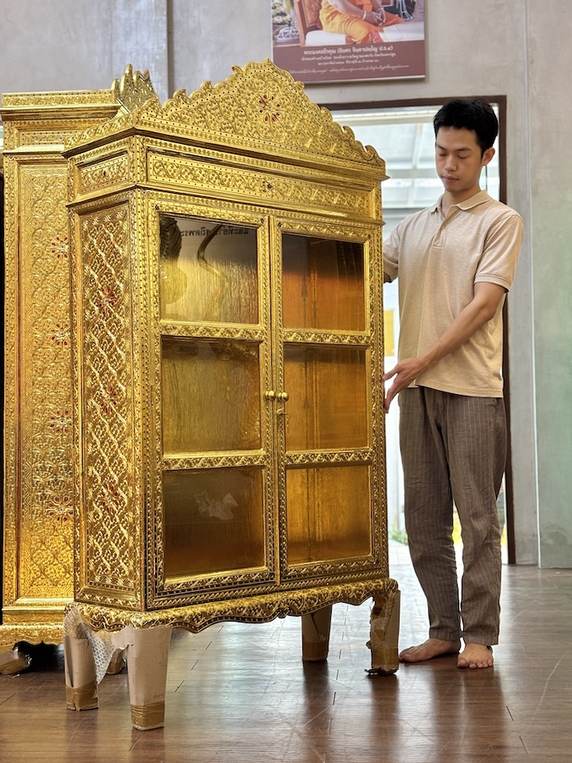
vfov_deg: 36.8
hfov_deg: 28.0
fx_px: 1145
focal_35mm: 52
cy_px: 382
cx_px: 286
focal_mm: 5.96
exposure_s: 1/33
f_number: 1.6
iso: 125
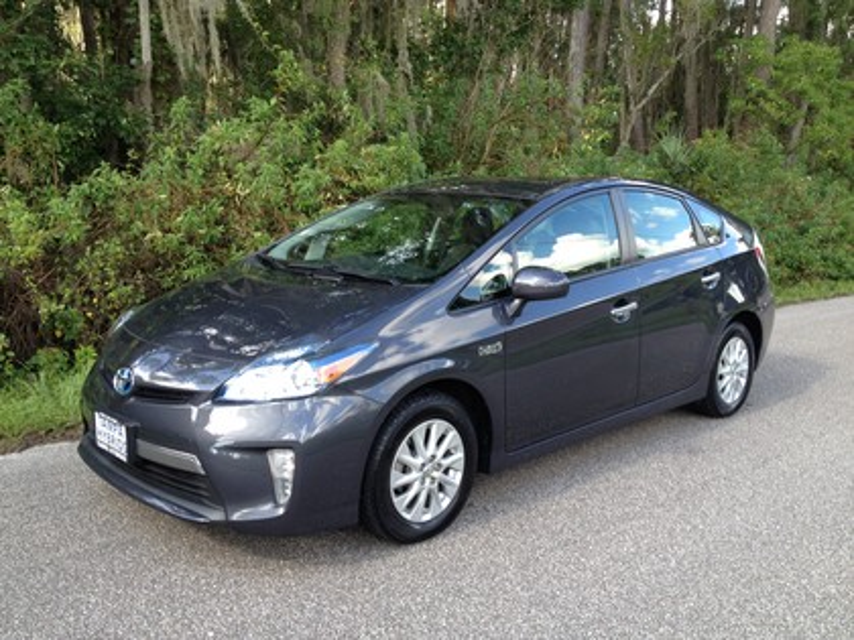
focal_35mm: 35
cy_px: 320
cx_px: 427
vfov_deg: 40.7
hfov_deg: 52.6
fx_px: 863
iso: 50
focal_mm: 4.28
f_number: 2.4
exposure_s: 1/150
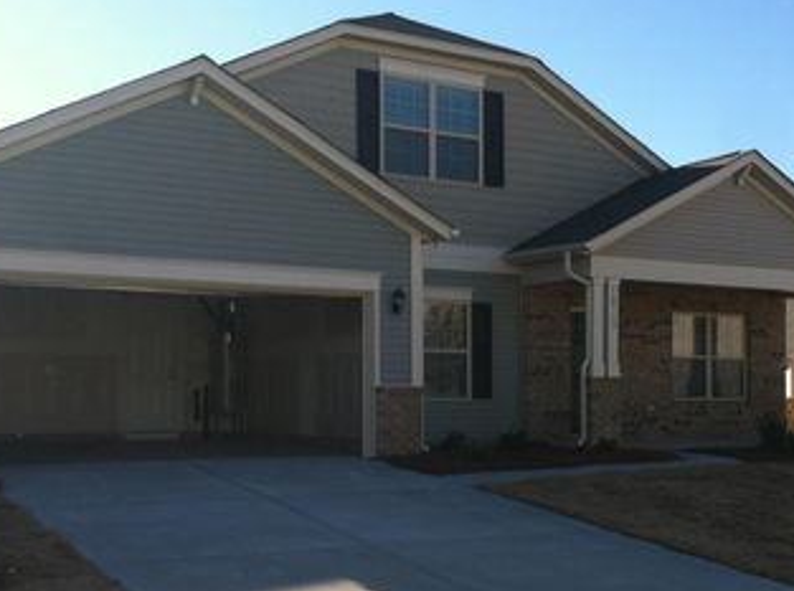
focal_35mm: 56
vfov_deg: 25.9
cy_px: 379
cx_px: 477
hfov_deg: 34.3
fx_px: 1281
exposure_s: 1/714
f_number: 2.8
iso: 80
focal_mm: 3.85
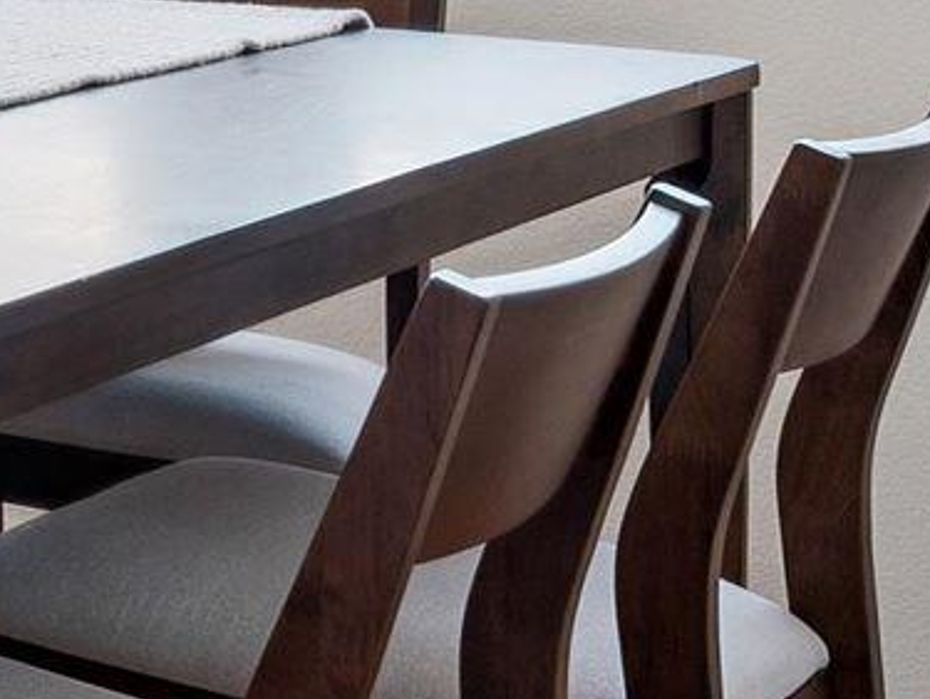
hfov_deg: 11.7
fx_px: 3194
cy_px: -317
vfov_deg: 12.0
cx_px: -1617
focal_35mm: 119
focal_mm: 15.1
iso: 100
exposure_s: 1/8
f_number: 9
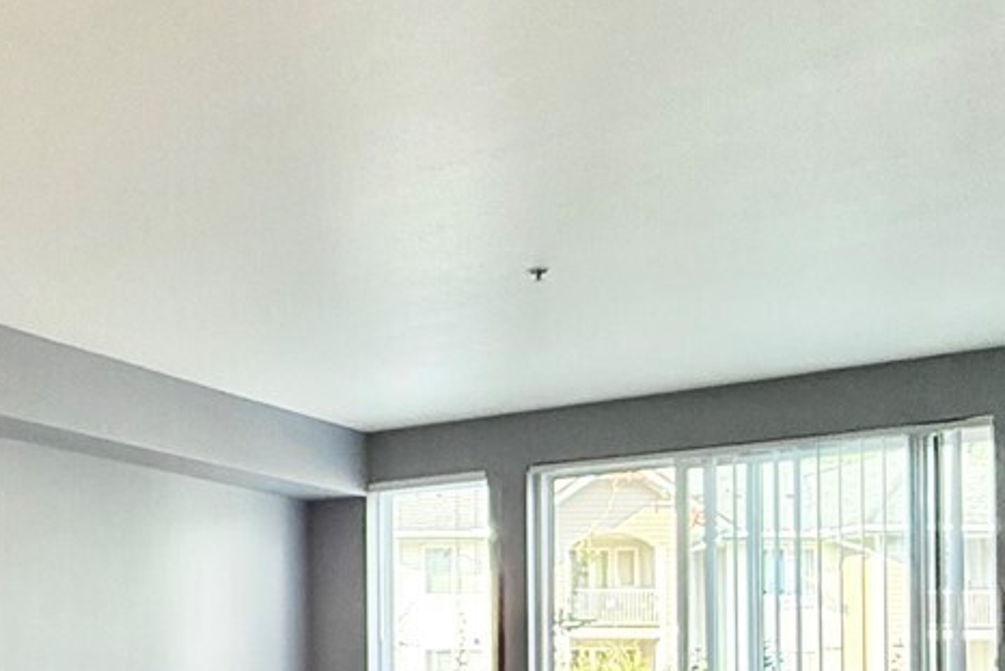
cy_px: 665
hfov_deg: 35.8
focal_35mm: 50
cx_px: 4
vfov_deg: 25.7
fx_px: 1396
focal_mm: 2.22
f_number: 2.2
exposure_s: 1/120
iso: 160
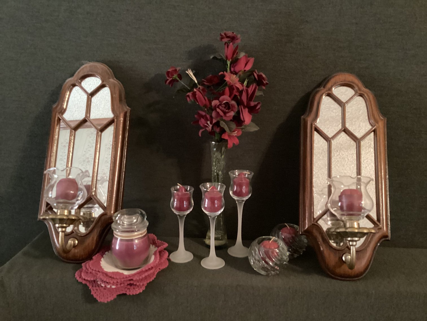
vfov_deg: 45.4
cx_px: 214
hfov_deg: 58.3
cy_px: 160
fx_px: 382
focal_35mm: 31
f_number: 2.4
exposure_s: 1/17
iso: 640
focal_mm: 3.3
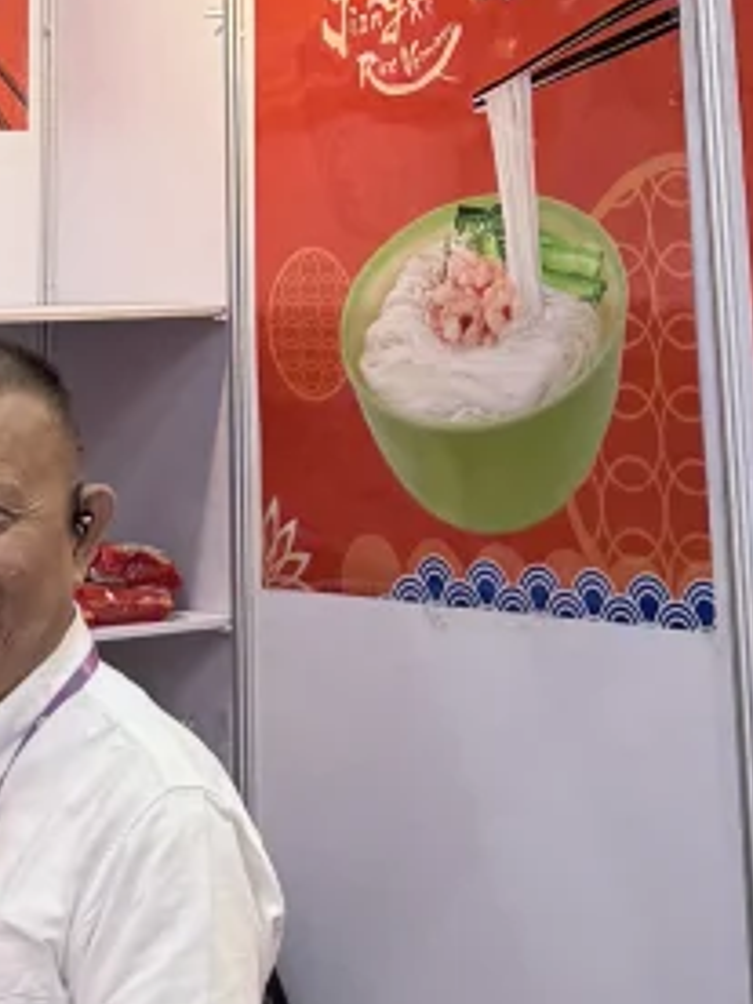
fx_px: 3625
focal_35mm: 125
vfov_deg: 13.8
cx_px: 218
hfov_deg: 11.8
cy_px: -888
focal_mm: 6.76
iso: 80
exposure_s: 1/100
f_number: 1.78
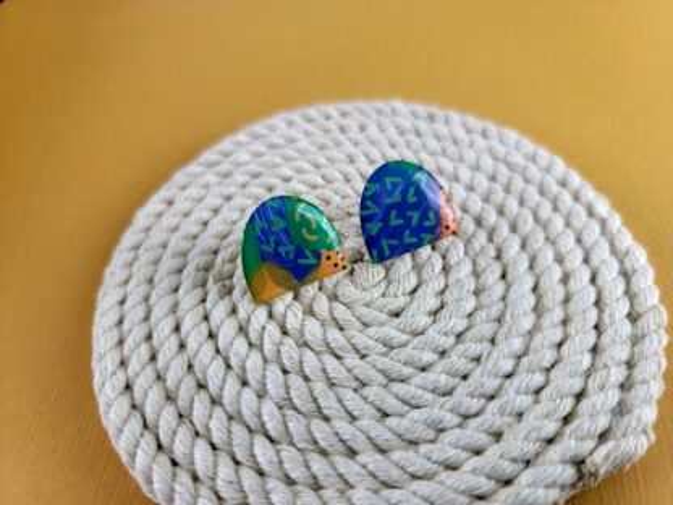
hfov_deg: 71.6
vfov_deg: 56.8
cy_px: 252
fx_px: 467
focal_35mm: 24
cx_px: 336
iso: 200
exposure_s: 1/40
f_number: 1.8
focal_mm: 6.7
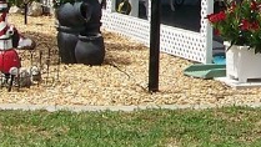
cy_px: -37
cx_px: 327
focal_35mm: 192
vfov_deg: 6.3
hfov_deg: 11.0
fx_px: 1330
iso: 64
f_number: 4
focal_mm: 5.85
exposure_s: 1/640
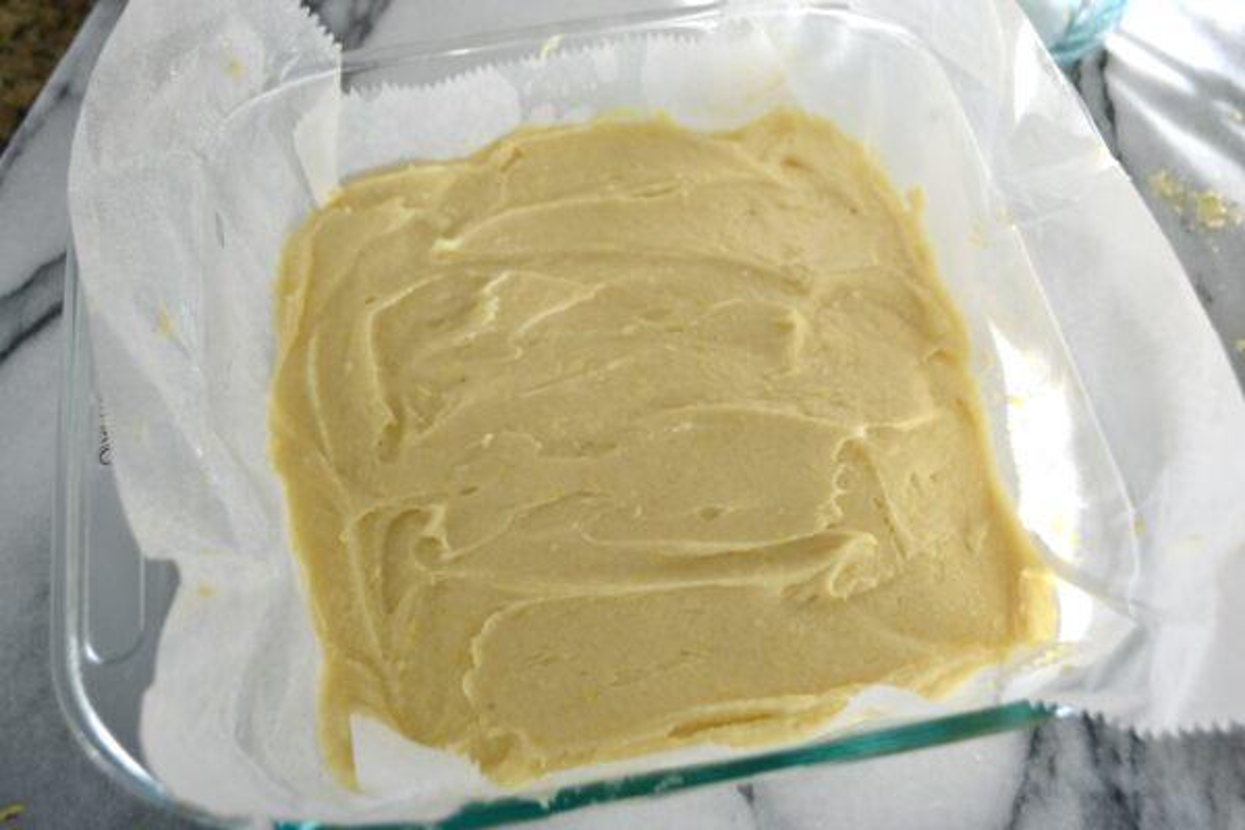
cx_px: 622
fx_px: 1141
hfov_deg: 57.2
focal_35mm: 33
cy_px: 415
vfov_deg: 40.0
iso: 400
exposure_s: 1/60
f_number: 4
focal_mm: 22
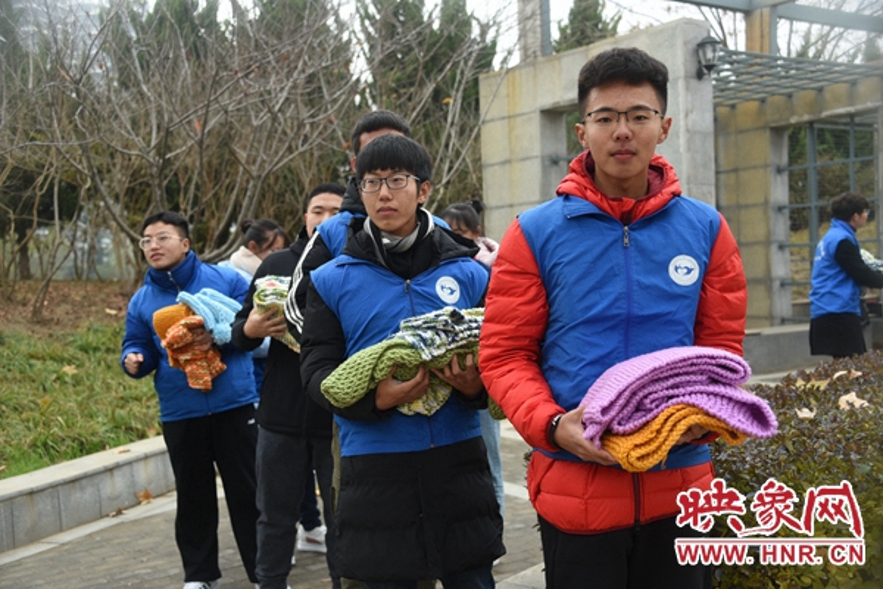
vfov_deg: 30.5
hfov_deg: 44.5
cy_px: 294
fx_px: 1079
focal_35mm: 44
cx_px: 442
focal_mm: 44
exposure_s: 1/250
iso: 400
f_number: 4.2
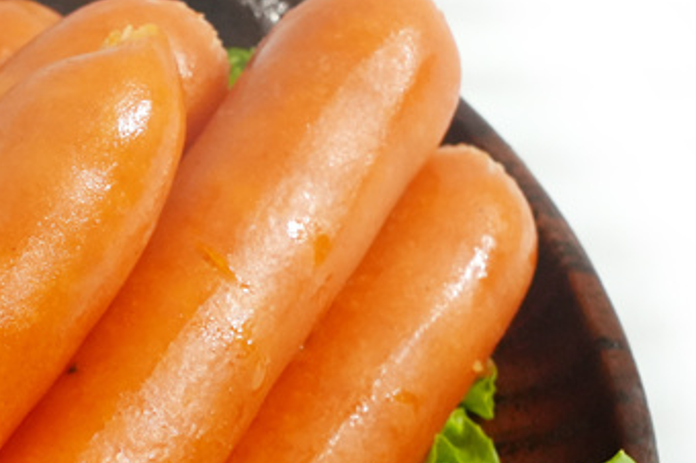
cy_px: 559
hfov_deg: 5.5
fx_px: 7166
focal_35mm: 371
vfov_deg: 3.7
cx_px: -111
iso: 2000
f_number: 11
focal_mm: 105
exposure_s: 1/160
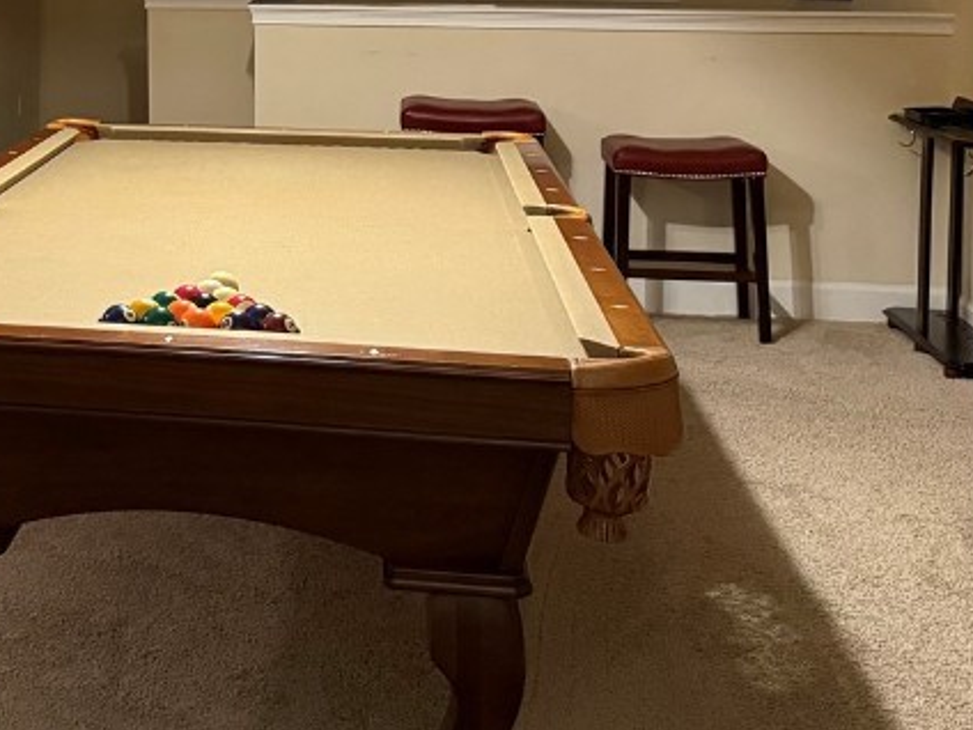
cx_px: 44
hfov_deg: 31.2
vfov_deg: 23.5
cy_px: -96
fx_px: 1630
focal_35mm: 58
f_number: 1.78
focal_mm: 6.76
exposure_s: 1/60
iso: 800
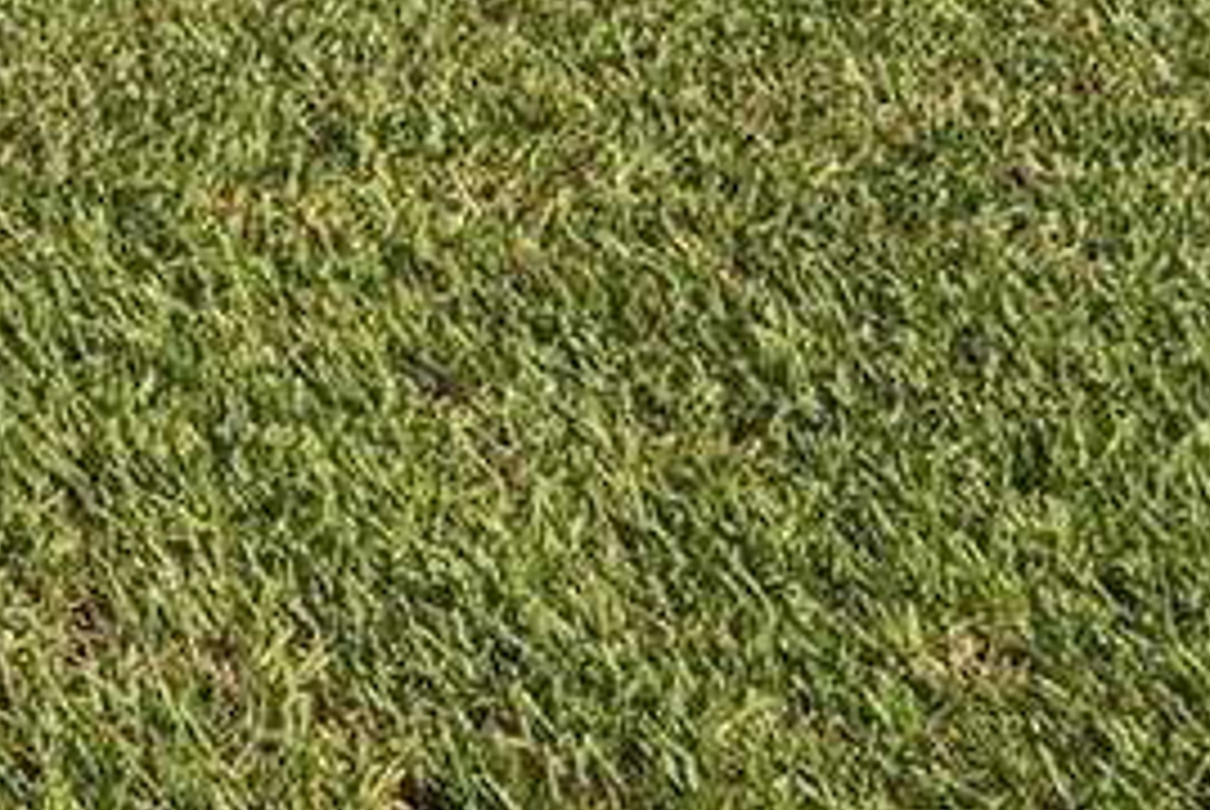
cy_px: -1179
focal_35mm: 95
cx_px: -1489
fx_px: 3196
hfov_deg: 15.2
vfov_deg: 11.6
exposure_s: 1/2000
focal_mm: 16
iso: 400
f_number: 8
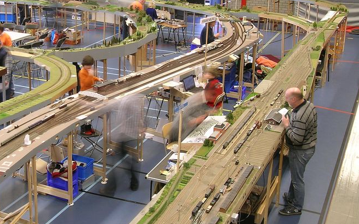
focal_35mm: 58
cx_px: 82
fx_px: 567
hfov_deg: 34.3
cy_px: 71
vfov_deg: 22.2
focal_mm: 7.2
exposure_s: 1.13
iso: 50
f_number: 7.6
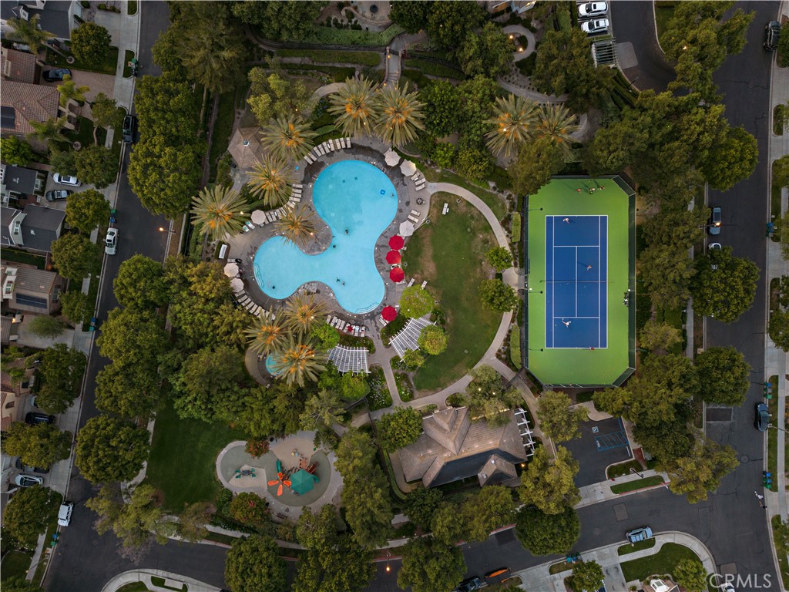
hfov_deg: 71.6
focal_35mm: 24
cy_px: 296
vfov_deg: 56.8
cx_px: 394
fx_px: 547
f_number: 1.7
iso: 200
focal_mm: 6.72
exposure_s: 1/30
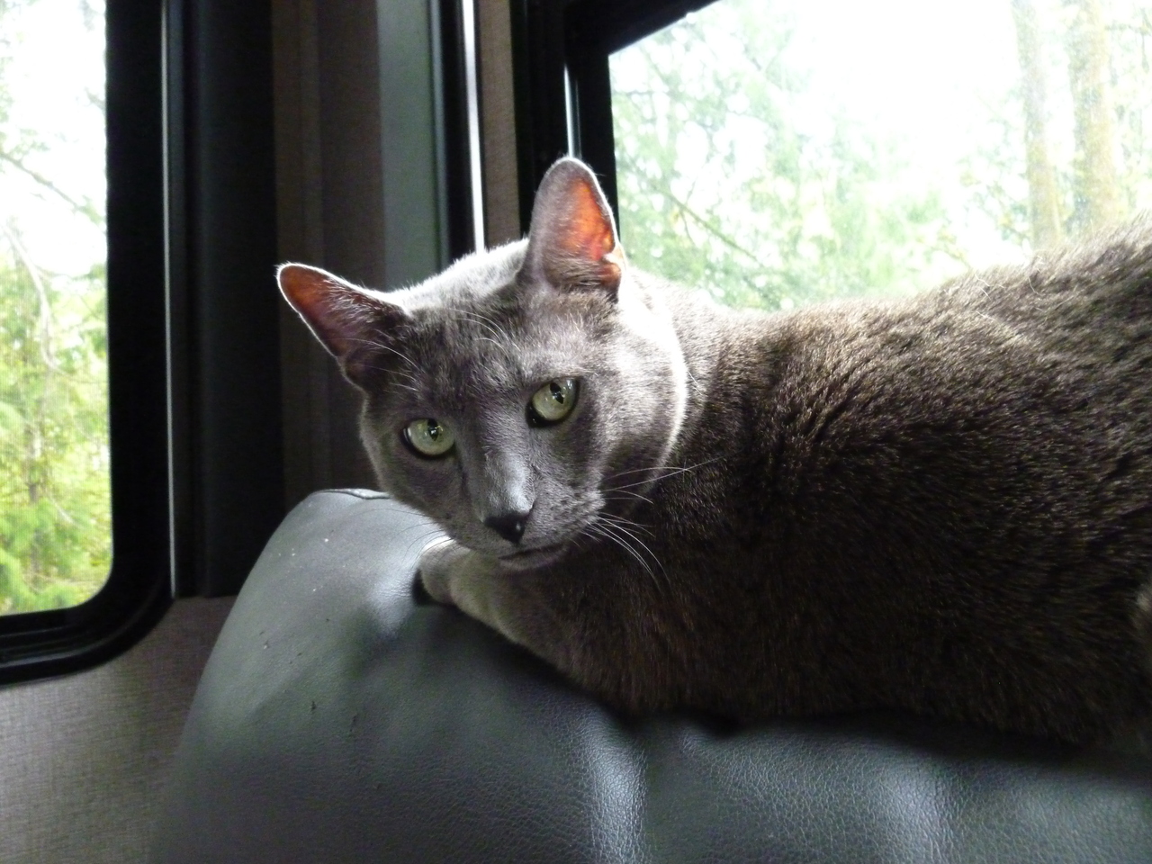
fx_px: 832
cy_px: 432
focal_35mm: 25
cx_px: 576
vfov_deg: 54.9
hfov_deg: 69.4
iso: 800
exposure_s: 1/30
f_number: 3.3
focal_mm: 4.5
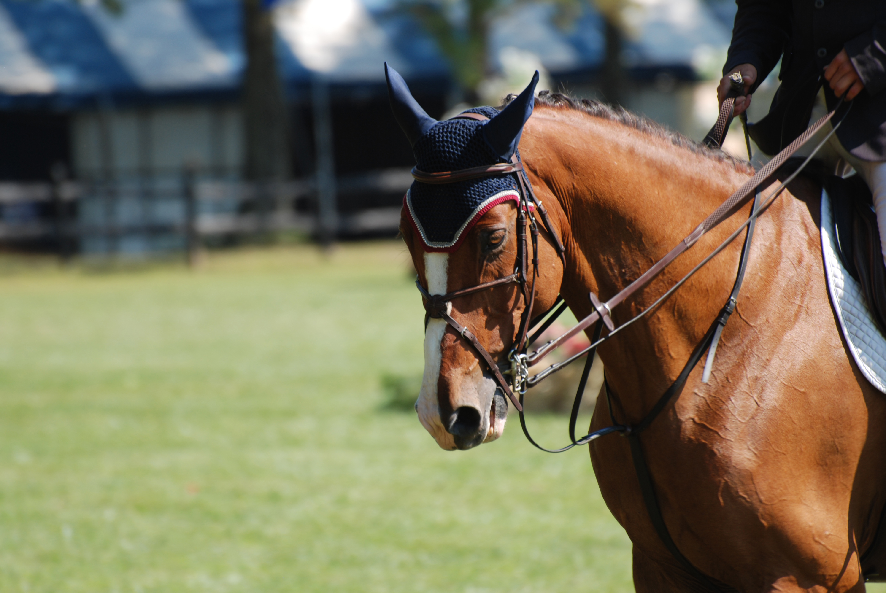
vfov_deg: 3.1
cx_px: 443
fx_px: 11088
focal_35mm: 450
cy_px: 296
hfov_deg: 4.6
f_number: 5.6
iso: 100
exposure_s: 1/160
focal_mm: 300
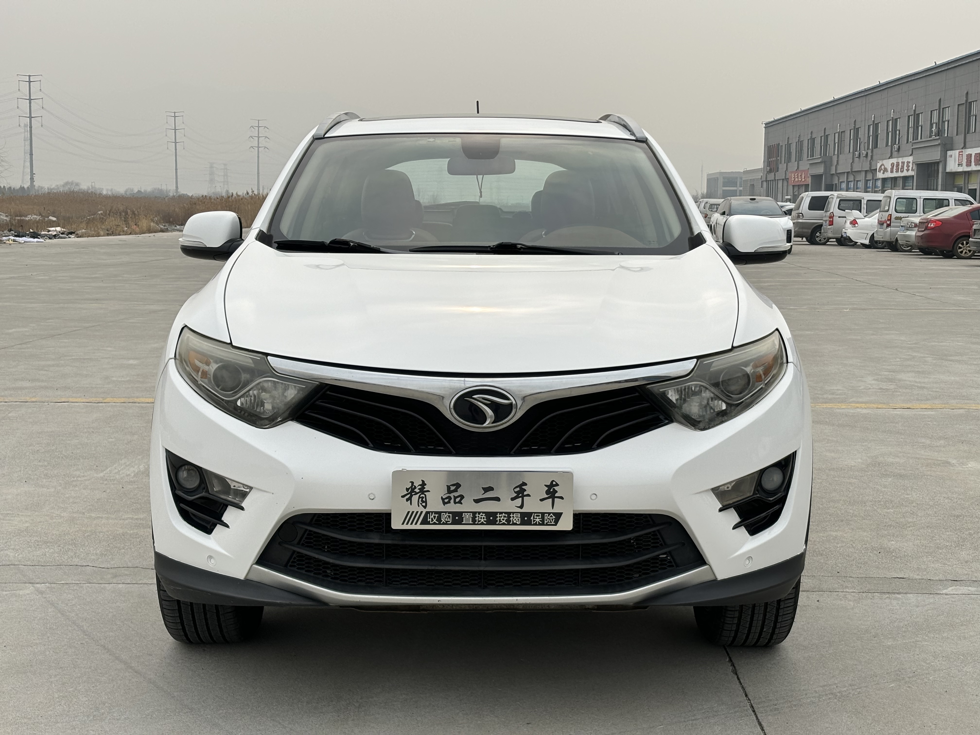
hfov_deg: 36.8
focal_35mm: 52
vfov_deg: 28.0
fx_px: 1472
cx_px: 490
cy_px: 368
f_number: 1.6
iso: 40
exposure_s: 1/3413
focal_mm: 5.96
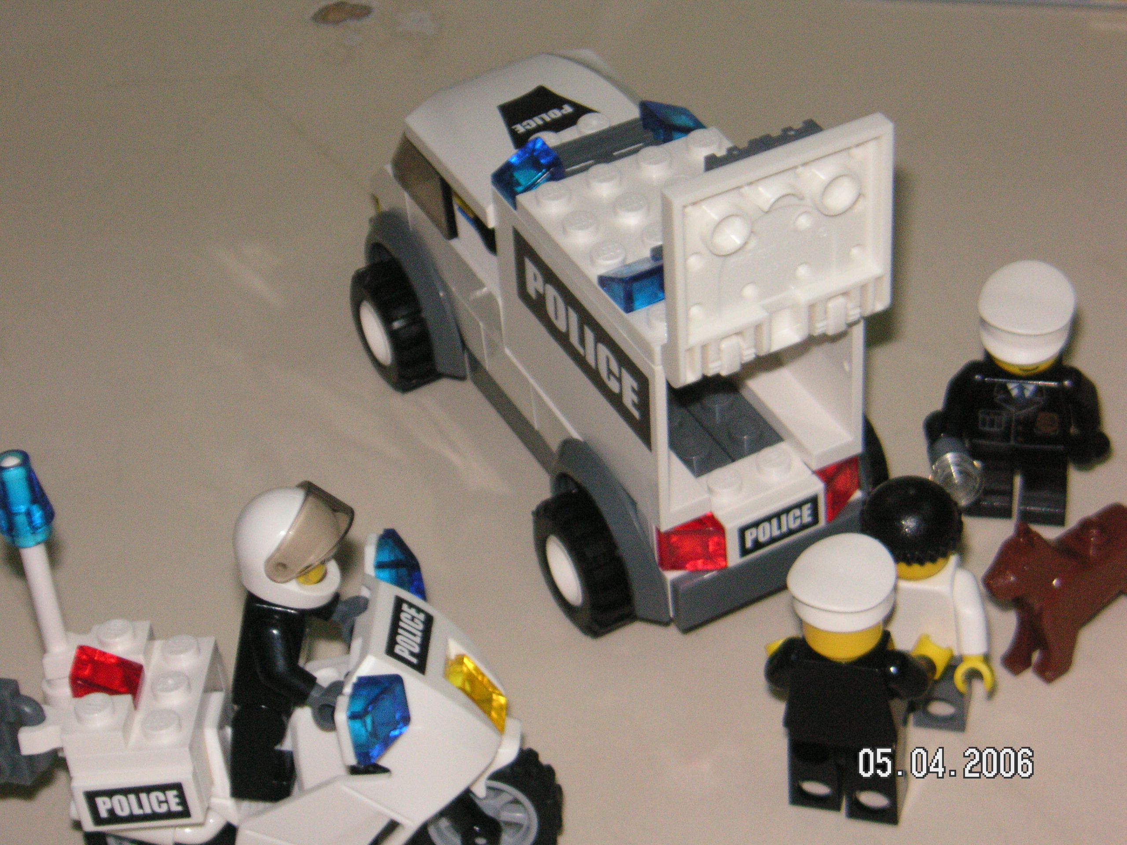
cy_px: 422
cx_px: 564
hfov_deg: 21.8
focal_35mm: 90
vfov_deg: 16.4
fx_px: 2930
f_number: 4.8
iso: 160
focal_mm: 14.9
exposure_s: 1/90
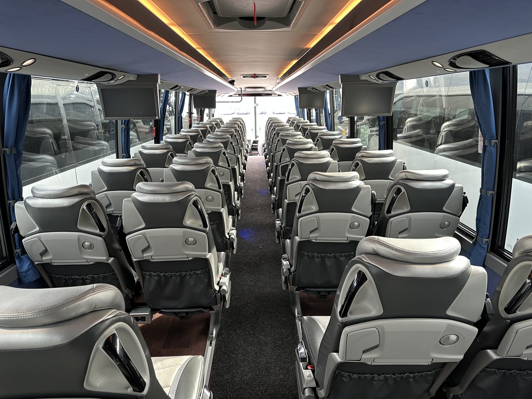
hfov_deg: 71.6
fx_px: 369
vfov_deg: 56.8
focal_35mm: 24
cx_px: 266
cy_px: 200
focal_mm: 6.86
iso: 250
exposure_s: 1/60
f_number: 1.78
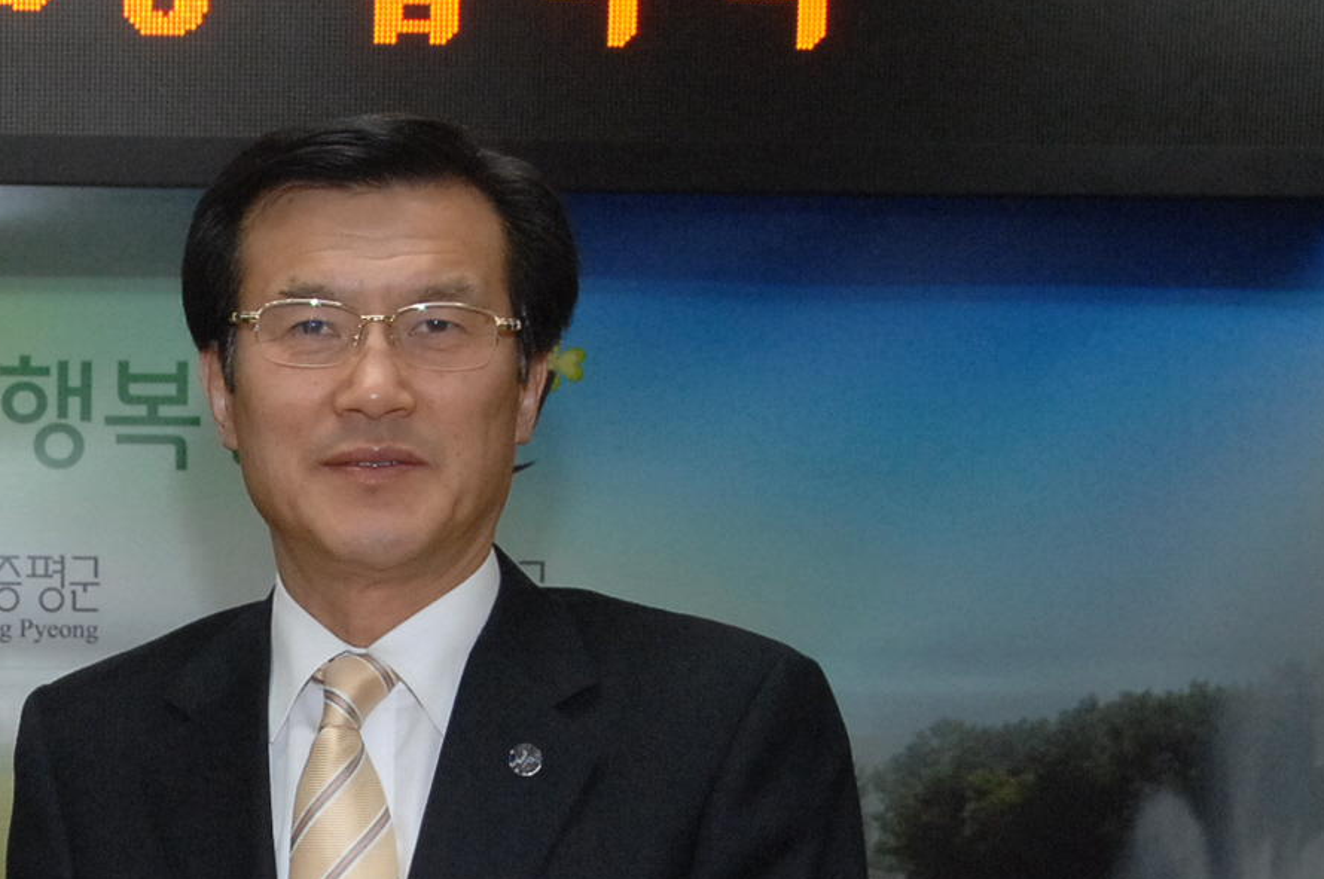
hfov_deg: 21.0
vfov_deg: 14.4
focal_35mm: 94
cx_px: 0
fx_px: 3453
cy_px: 767
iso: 800
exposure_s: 1/60
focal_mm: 26
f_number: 6.7
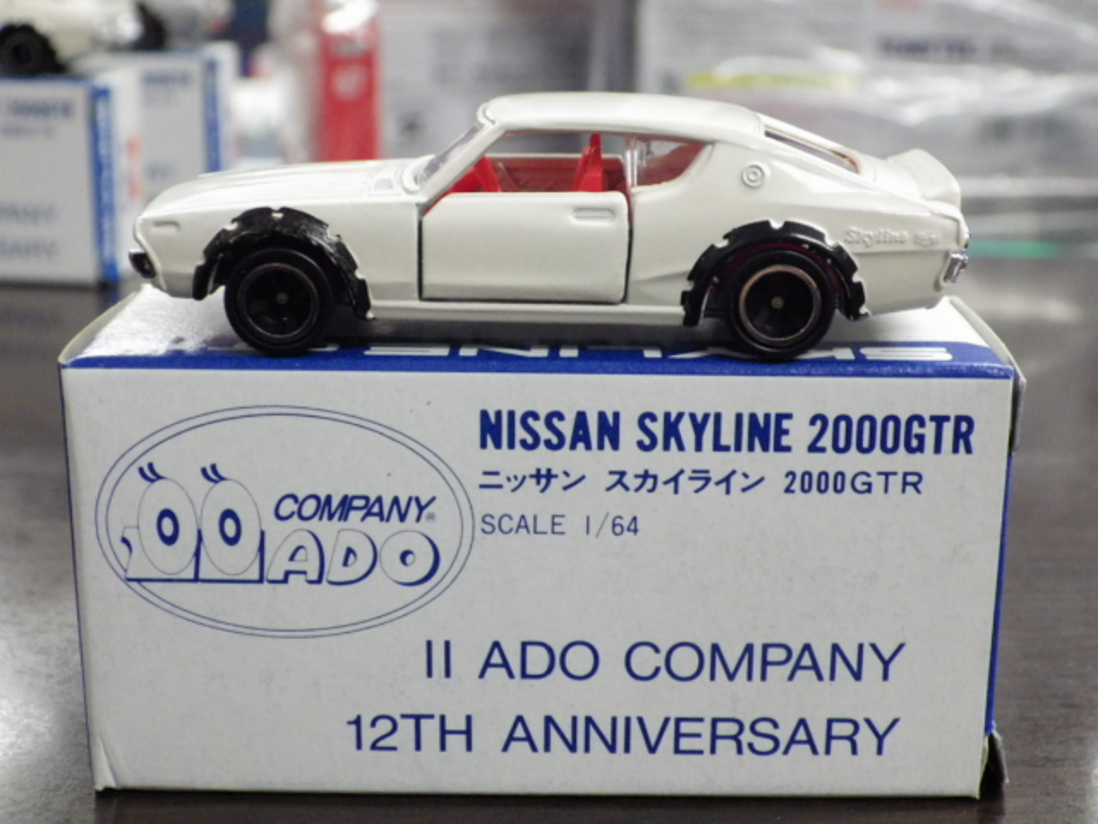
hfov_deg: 32.7
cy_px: 412
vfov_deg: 24.8
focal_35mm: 59
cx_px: 549
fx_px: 1871
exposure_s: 1/40
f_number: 4
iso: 800
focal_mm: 10.7
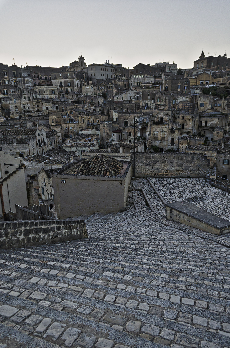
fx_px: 260
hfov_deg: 47.7
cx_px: 115
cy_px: 174
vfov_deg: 67.5
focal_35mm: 27
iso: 250
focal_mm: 18
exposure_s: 1/60
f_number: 5.6
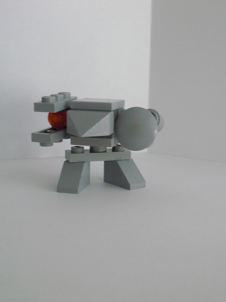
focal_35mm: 51
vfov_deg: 37.5
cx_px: 141
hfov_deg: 28.5
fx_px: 444
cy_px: 151
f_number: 3.1
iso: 200
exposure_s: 1/80
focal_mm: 6.3
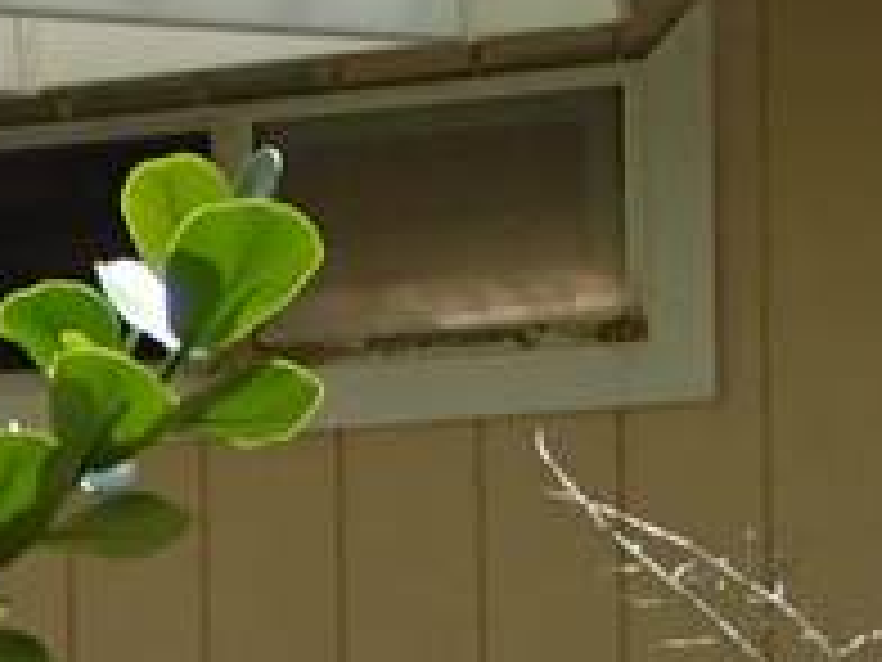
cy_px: 1279
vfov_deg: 4.9
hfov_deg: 6.0
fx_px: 7669
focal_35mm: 301
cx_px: -1944
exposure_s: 1/500
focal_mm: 8.41
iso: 100
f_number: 4.5
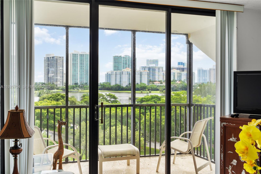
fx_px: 254
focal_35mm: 35
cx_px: 130
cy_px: 87
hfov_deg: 54.4
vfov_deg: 37.8
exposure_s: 1/20
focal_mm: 35
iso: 250
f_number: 11
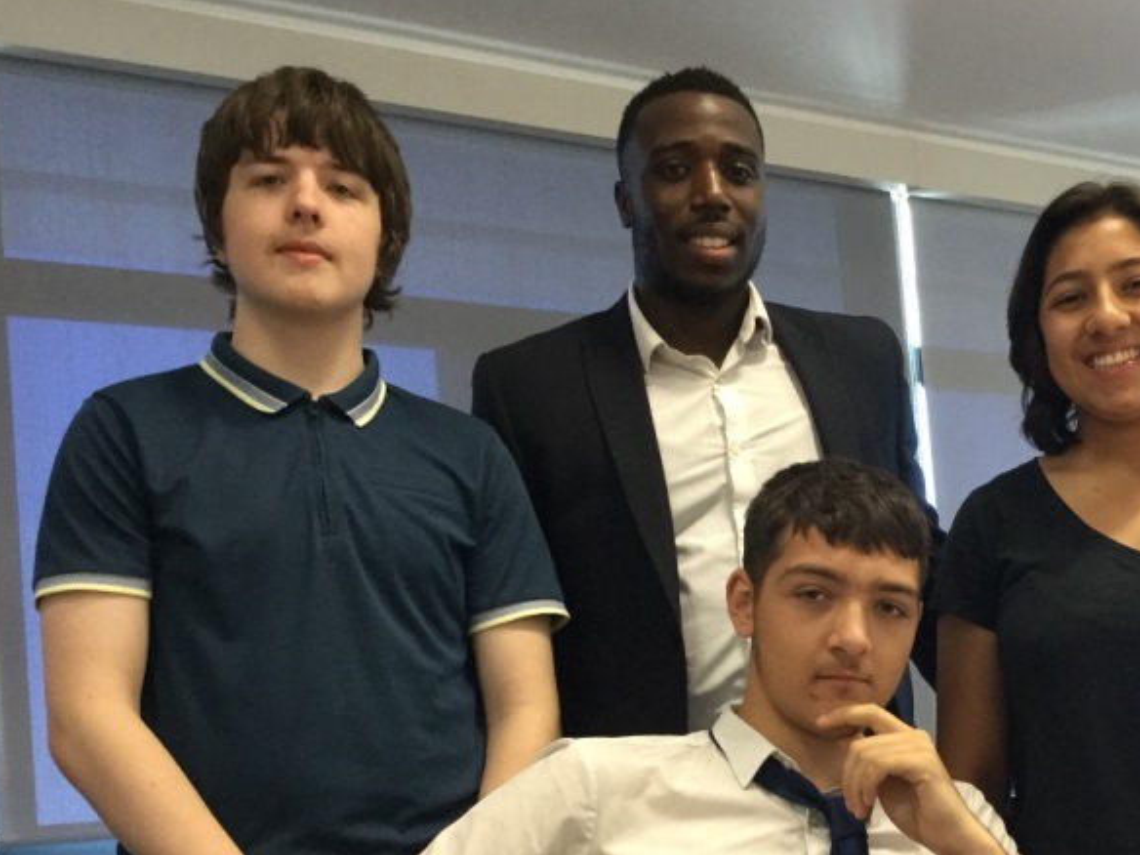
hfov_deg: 36.2
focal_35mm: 52
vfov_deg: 27.5
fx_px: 1713
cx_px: 820
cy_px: 681
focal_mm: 3.3
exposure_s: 1/33
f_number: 2.4
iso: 160
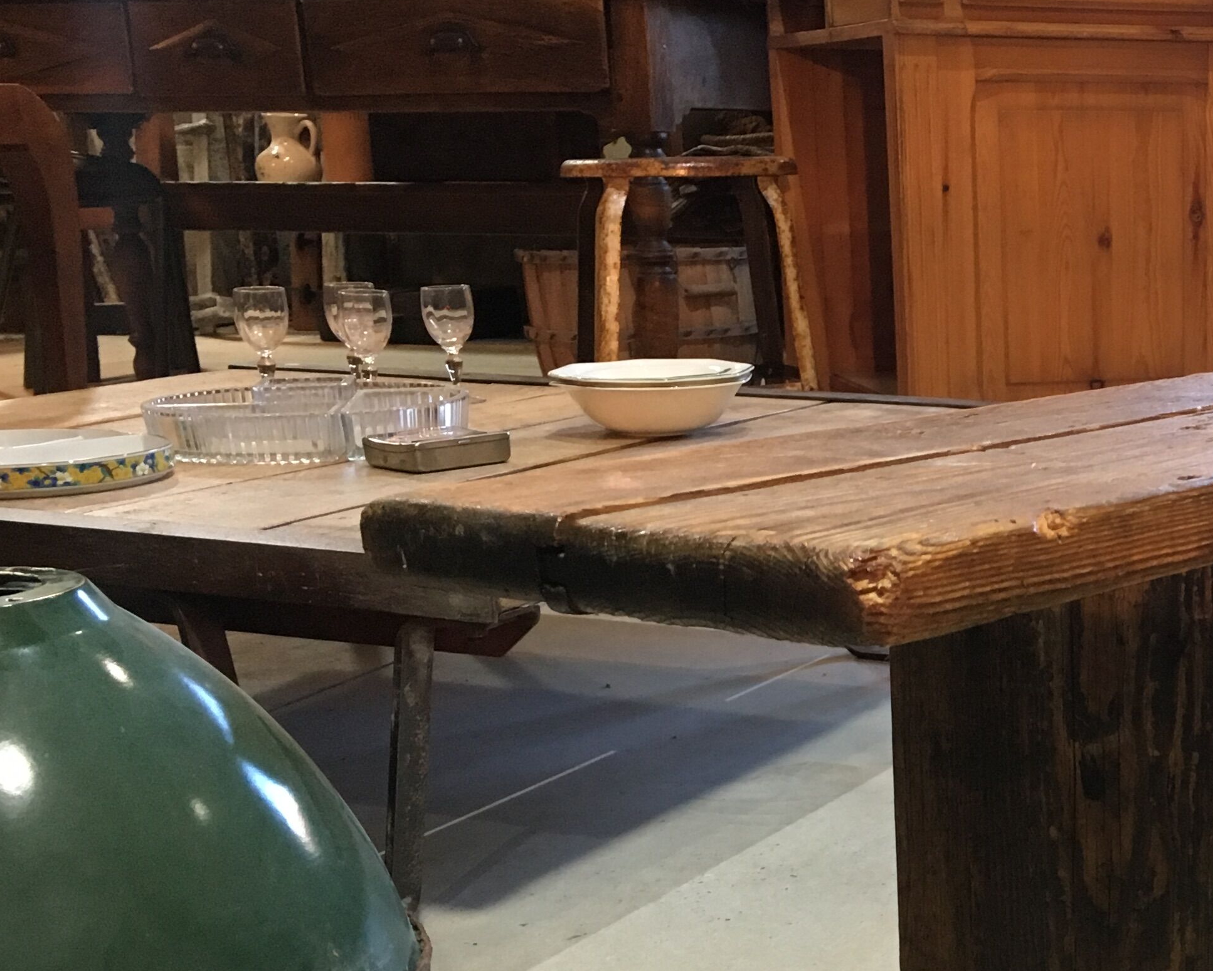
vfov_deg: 25.5
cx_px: 1242
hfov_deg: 29.6
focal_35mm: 59
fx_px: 2119
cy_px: 741
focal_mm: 4.15
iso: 160
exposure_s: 1/33
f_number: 2.2
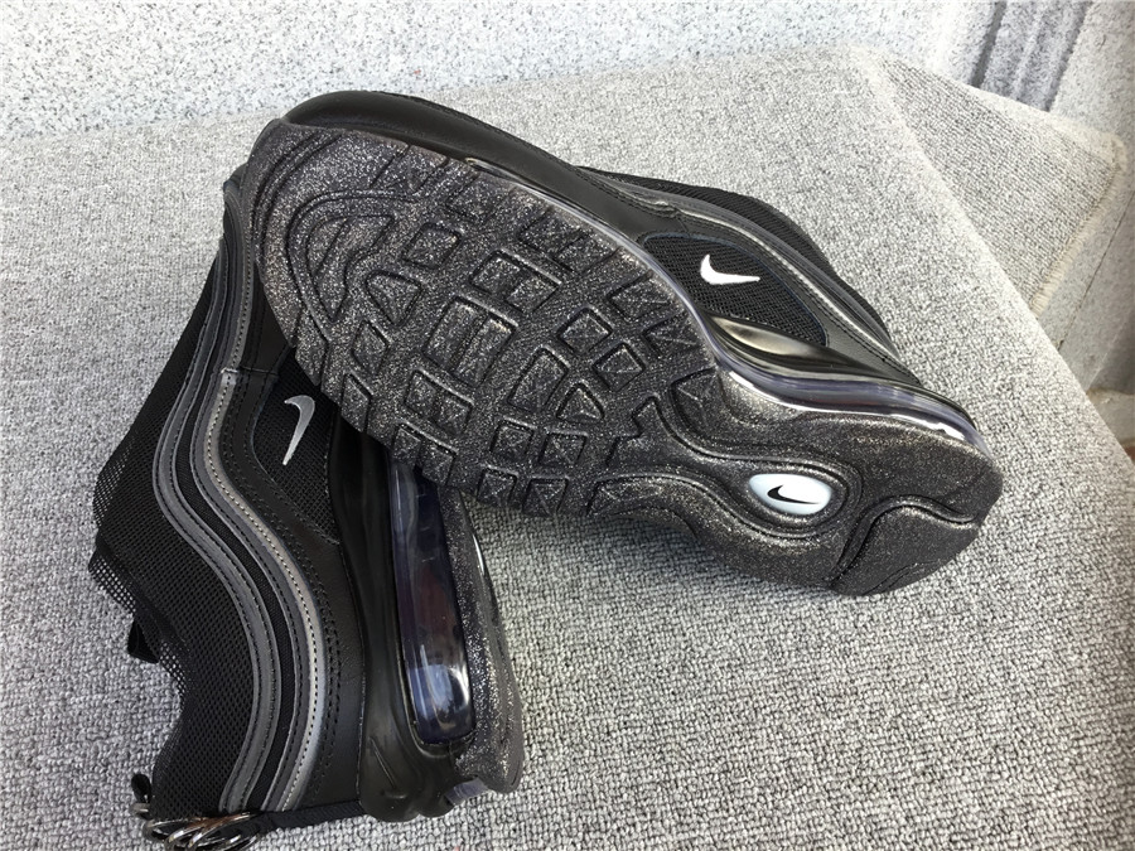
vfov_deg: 45.4
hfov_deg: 58.4
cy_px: 426
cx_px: 568
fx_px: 1016
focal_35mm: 31
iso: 25
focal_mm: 3.3
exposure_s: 1/104
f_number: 2.4
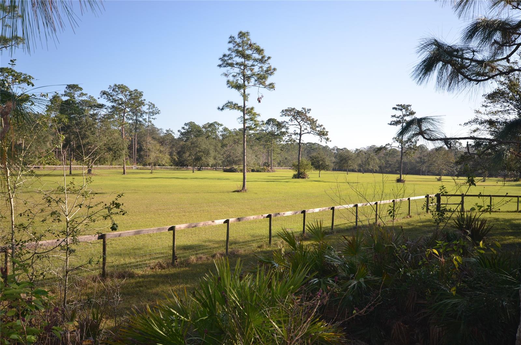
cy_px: 172
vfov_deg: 43.4
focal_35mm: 30
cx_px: 260
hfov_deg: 62.0
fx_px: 433
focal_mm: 20
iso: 125
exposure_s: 1/250
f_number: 5.6
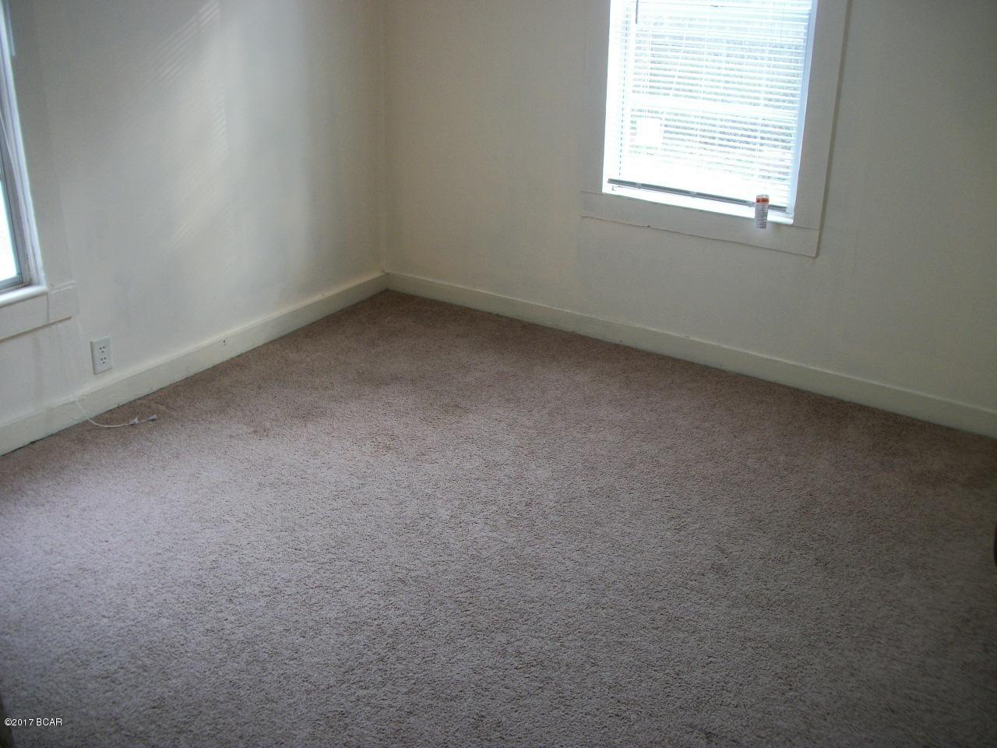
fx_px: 922
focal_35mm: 32
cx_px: 498
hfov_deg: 56.8
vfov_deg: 44.2
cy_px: 374
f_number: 2.9
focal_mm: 5.7
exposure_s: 1/40
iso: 80
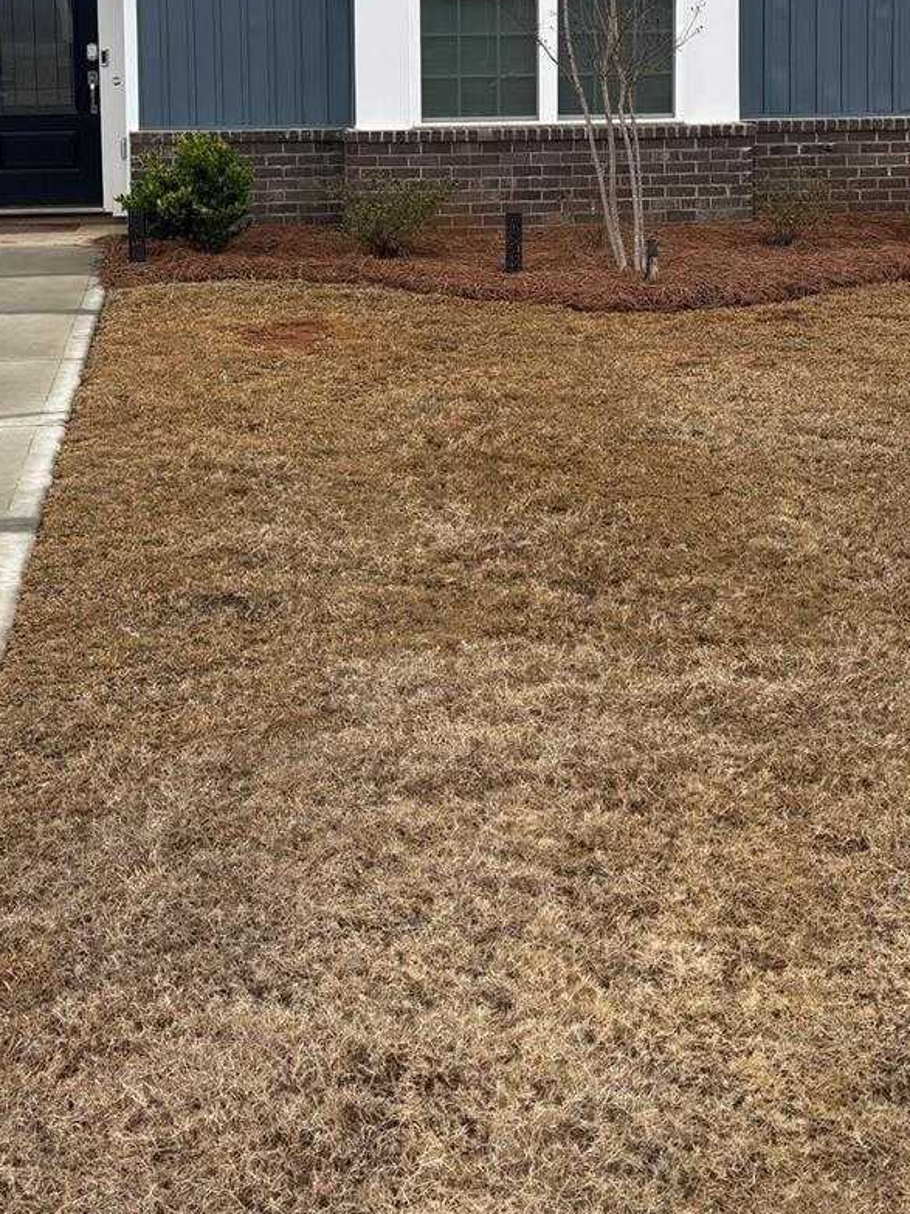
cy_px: 157
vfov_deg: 35.6
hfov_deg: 28.5
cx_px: 361
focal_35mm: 51
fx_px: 1788
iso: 50
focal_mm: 5.96
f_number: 1.6
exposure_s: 1/1092
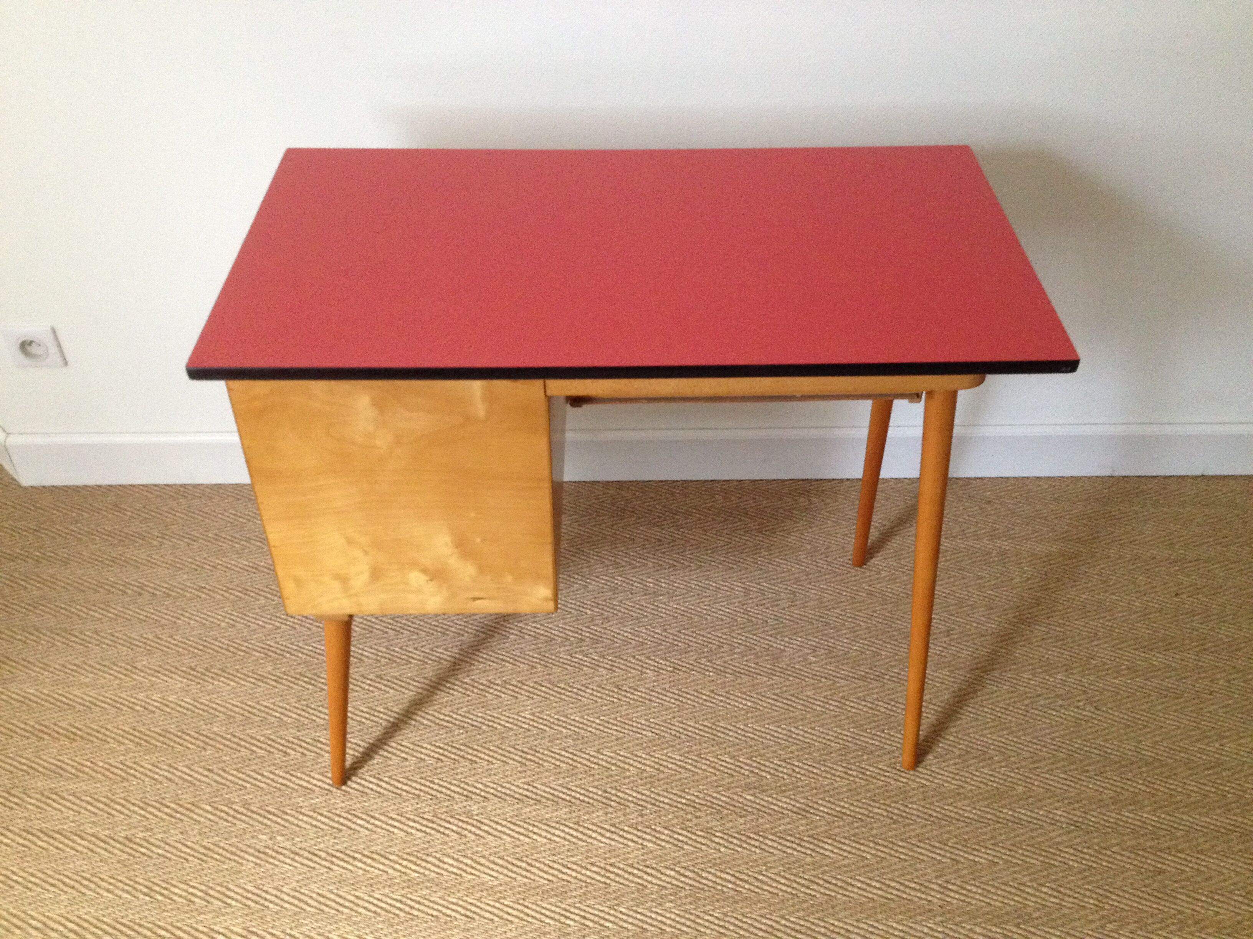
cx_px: 626
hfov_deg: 52.6
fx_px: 1267
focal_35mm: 35
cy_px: 470
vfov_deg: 40.7
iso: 400
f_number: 2.4
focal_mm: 4.28
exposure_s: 1/15
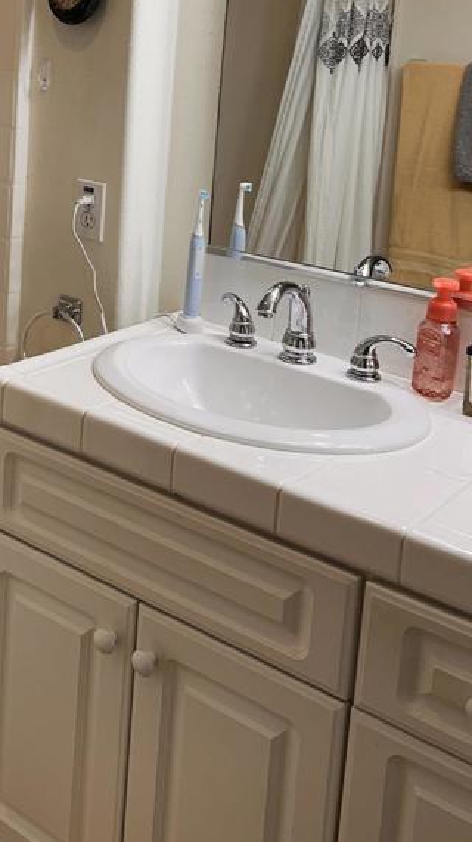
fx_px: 1047
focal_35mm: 47
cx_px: 24
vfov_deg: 41.6
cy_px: 152
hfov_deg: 24.5
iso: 80
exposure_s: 1/120
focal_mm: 6.86
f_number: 1.78
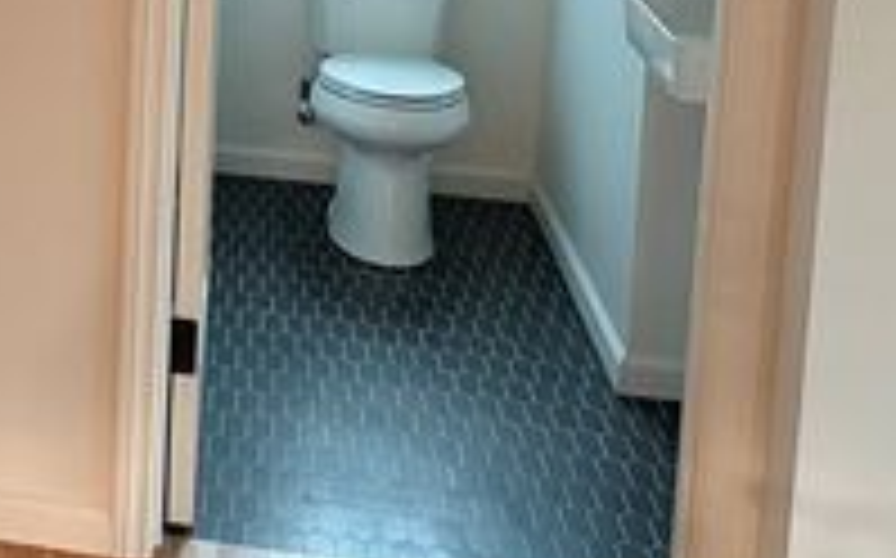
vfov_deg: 16.4
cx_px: -320
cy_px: -110
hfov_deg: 23.5
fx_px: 1854
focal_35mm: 76
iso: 800
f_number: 1.78
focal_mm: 6.76
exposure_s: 1/40
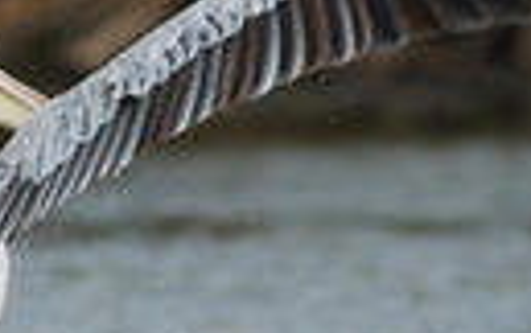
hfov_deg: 0.6
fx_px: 48094
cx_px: 25
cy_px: 103
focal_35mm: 3319
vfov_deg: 0.4
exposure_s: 1/400
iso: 100
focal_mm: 400
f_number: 5.6
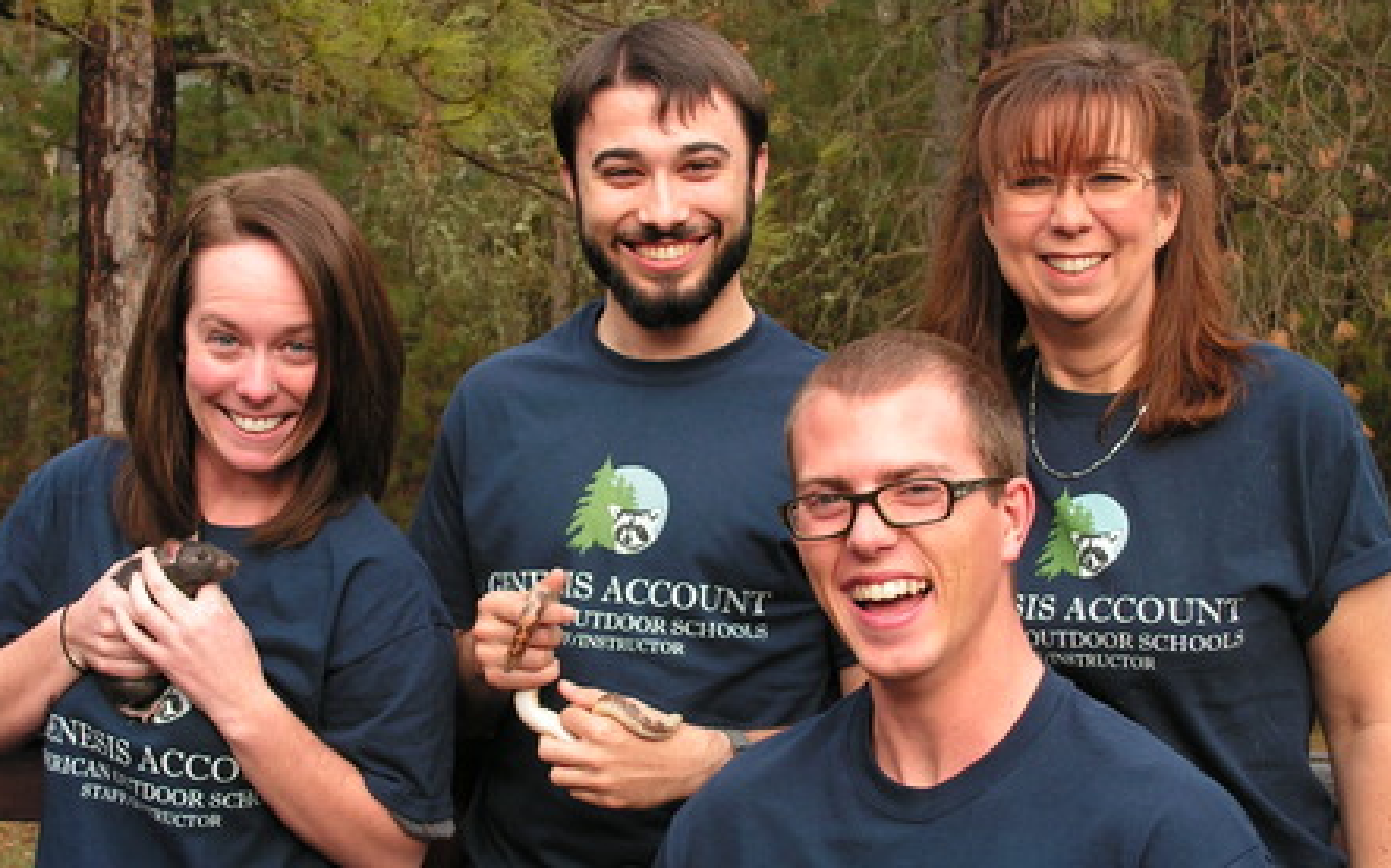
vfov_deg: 19.1
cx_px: 699
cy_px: 519
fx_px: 2577
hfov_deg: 30.2
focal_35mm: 68
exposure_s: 1/160
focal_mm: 10.6
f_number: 3.3
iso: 64
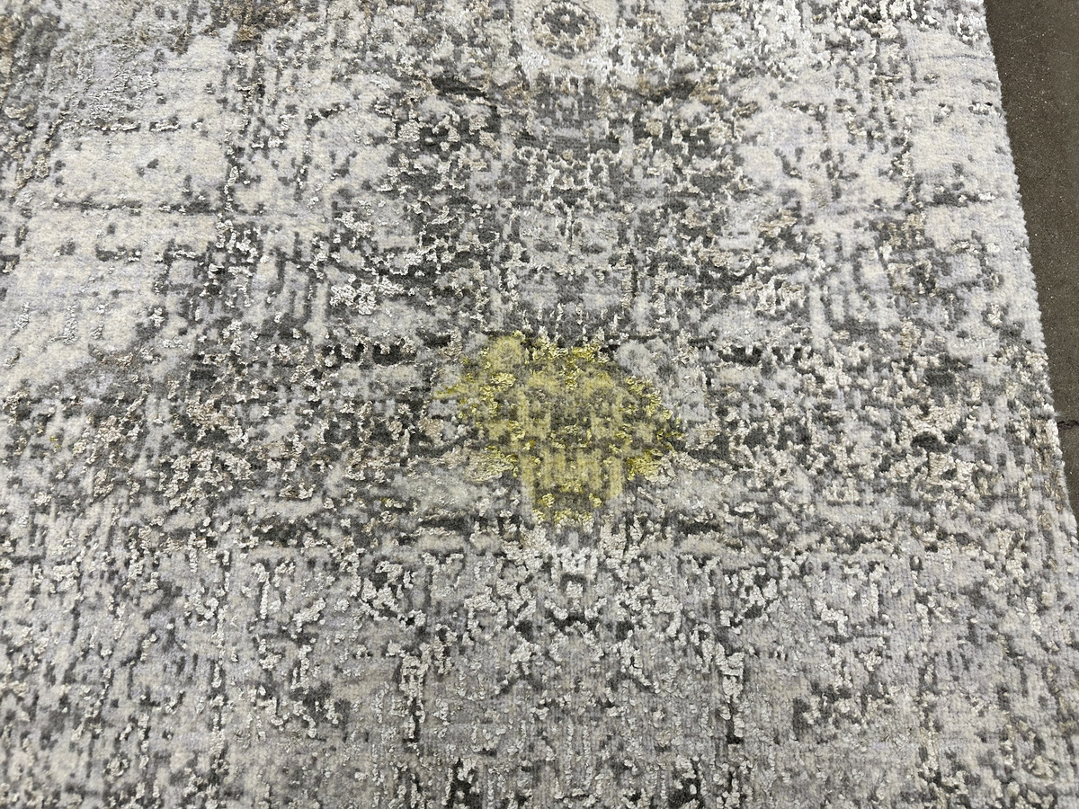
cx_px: 540
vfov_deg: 56.8
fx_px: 748
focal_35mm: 24
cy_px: 404
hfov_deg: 71.6
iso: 125
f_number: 1.78
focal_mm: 6.86
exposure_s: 1/60
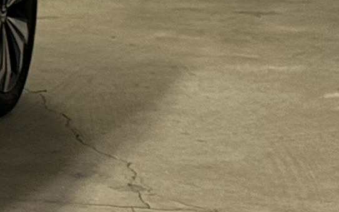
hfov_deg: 9.6
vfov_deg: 6.9
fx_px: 1746
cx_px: -534
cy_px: 19
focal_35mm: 189
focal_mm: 6.86
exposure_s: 1/50
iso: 200
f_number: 1.78
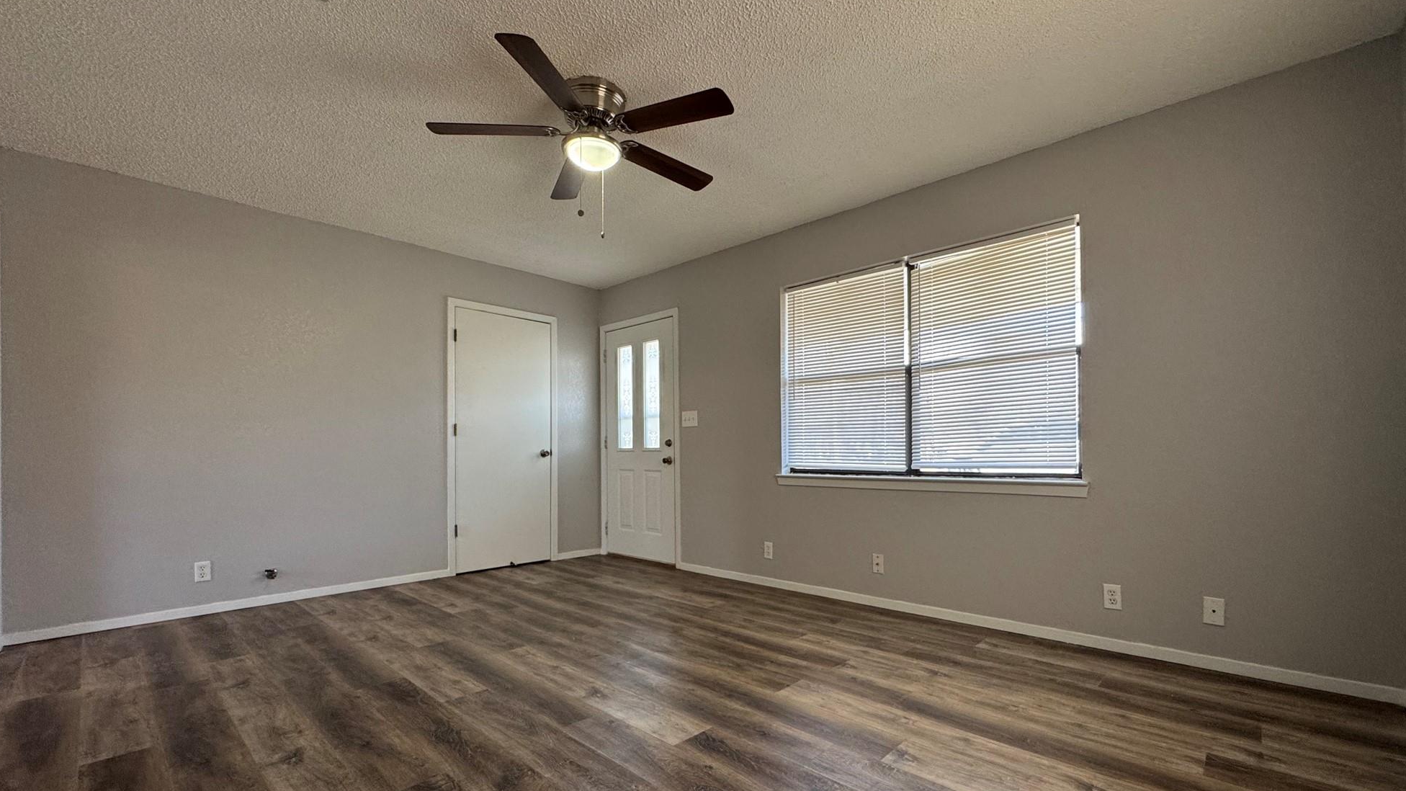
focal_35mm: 16
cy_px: 452
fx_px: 597
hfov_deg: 99.4
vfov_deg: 66.8
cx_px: 717
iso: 250
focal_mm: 2.22
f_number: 2.2
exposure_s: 1/120
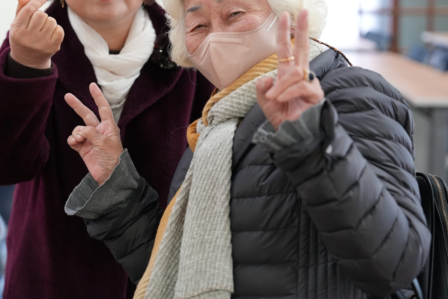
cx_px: 157
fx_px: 1120
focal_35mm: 90
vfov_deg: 15.1
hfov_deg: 22.5
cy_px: 72
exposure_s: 1/250
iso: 3200
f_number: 2.8
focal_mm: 58
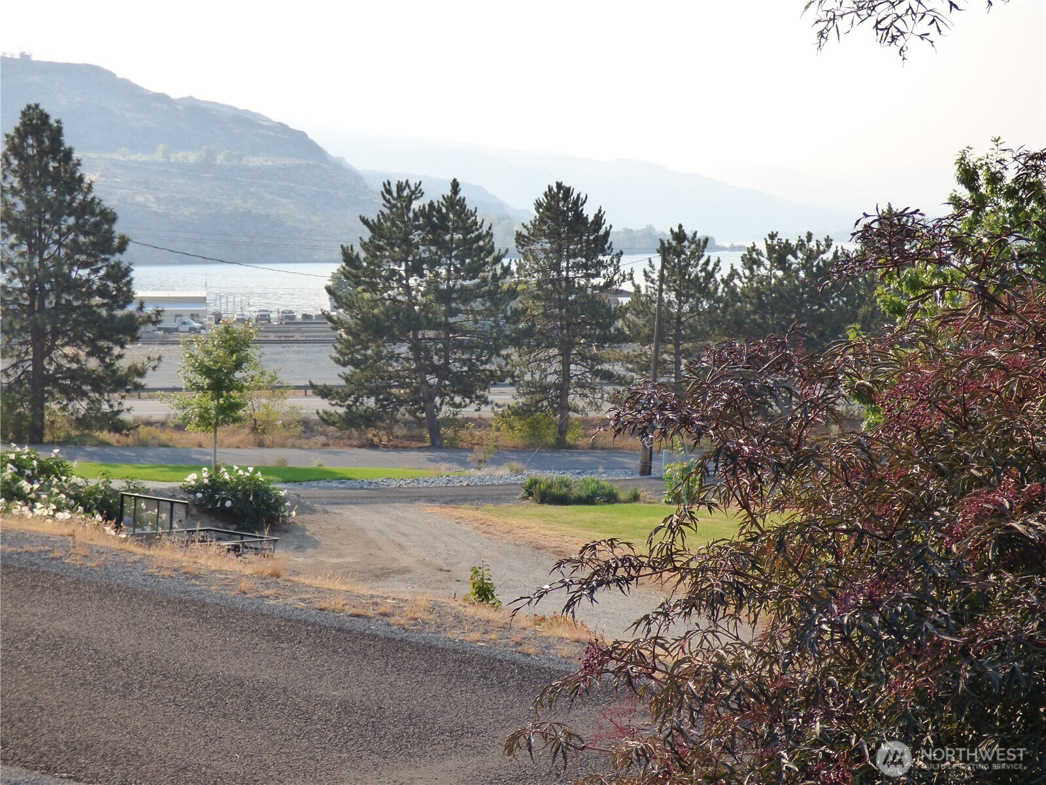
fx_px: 1843
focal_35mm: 61
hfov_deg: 31.7
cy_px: 392
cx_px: 523
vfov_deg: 24.0
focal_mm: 10.34
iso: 200
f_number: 4.1
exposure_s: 1/640
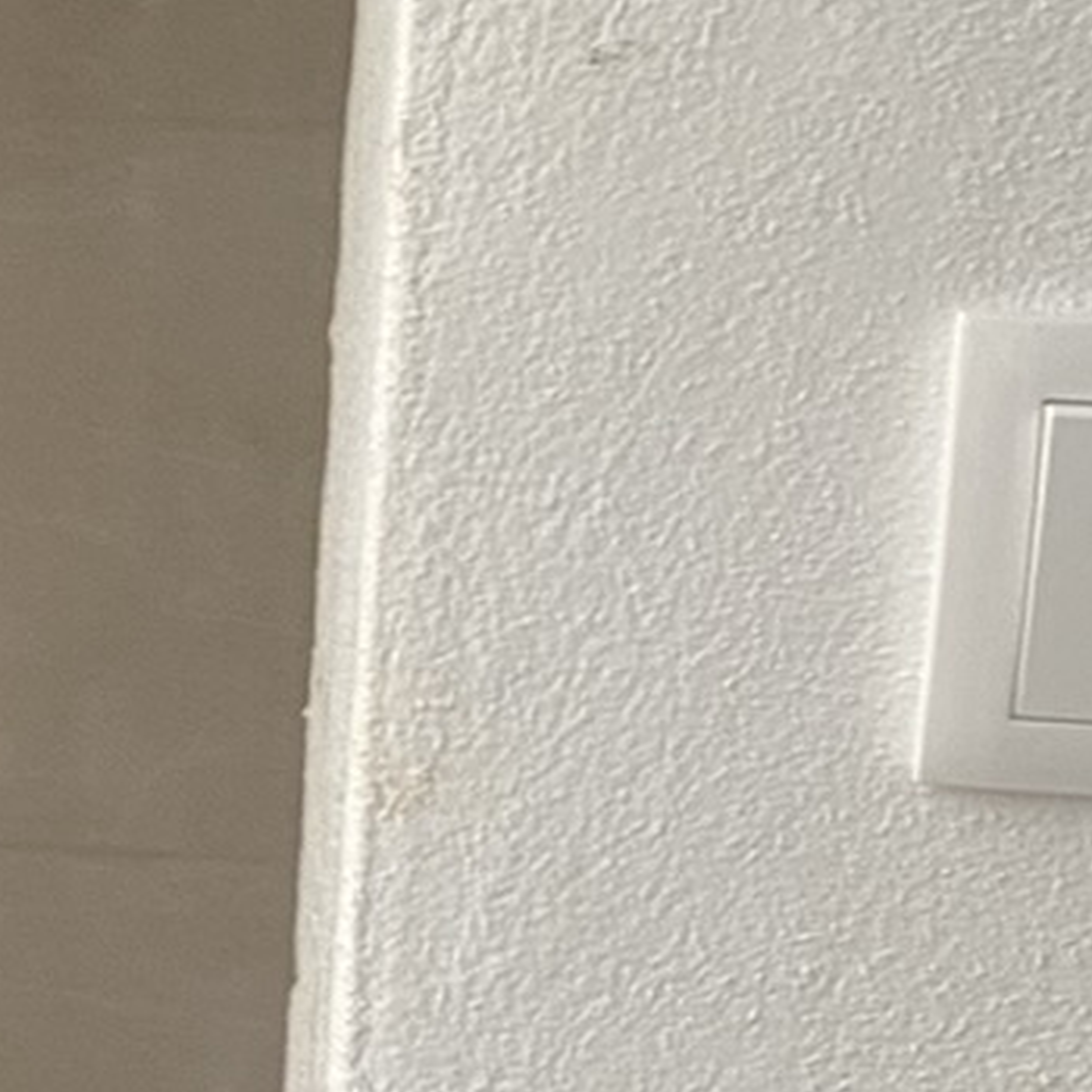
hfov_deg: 11.7
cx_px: -1048
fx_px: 4818
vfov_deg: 12.9
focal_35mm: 135
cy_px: 620
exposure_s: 1/66
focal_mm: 4.25
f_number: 1.8
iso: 125
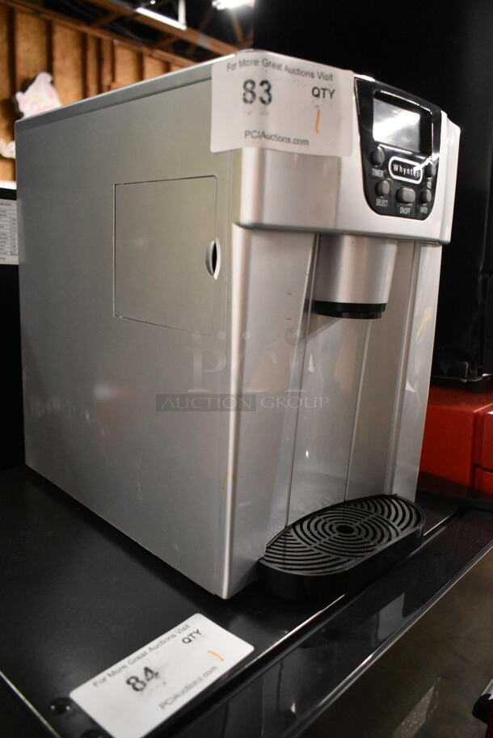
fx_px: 554
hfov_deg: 48.0
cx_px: 246
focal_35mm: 27
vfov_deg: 67.3
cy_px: 369
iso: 5600
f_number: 3.5
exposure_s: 1/125
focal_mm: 18
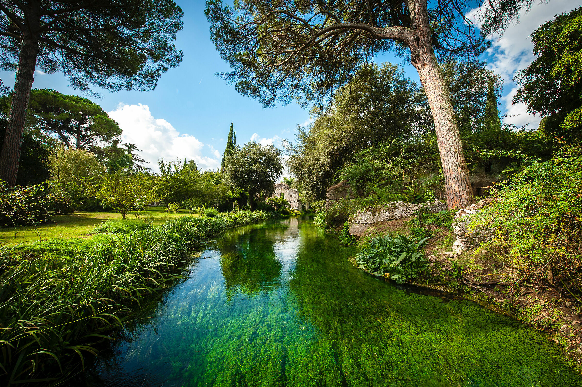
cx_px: 291
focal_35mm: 14
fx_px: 226
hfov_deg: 104.3
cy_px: 194
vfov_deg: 81.1
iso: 200
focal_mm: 14
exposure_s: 1/160
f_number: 9
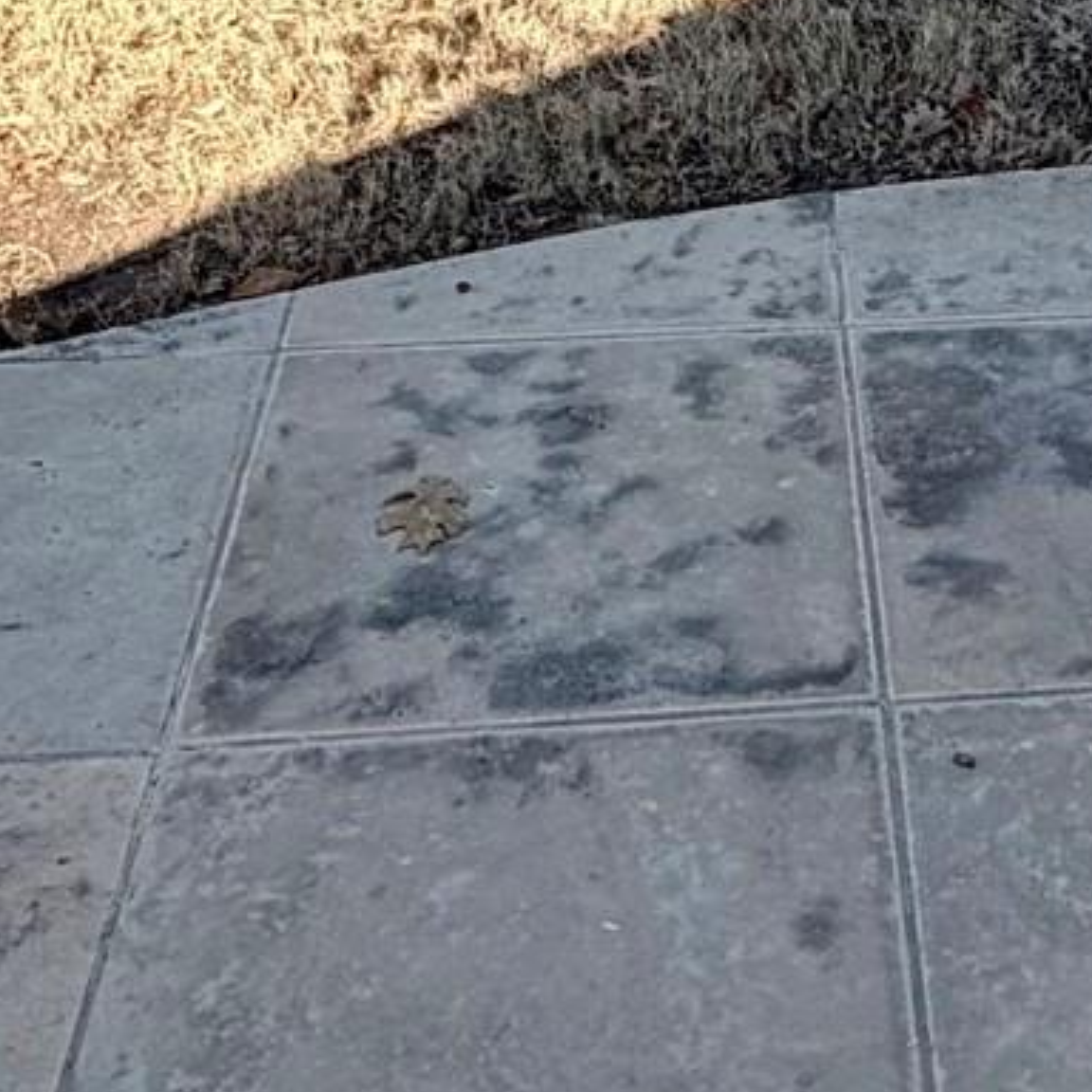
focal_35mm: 66
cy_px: -296
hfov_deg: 24.9
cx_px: 1089
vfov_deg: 23.3
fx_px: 2356
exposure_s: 1/664
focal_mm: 2.22
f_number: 2.2
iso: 40
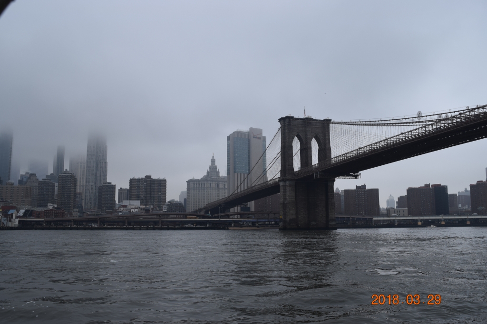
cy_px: 162
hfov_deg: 57.2
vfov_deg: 39.9
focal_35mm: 33
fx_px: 446
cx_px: 244
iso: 250
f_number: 8
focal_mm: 22
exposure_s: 1/250
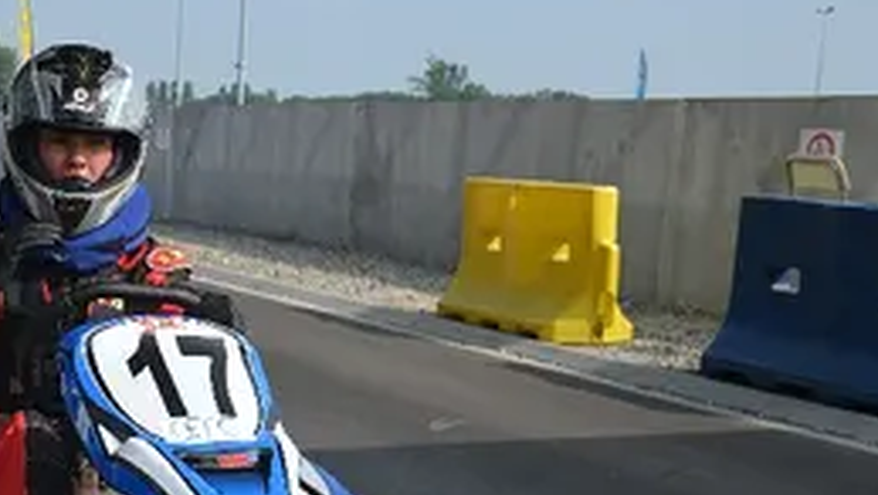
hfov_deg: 32.1
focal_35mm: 64
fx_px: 1491
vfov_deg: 18.6
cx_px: 200
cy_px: 437
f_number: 4
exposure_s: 1/1600
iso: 200
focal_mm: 22
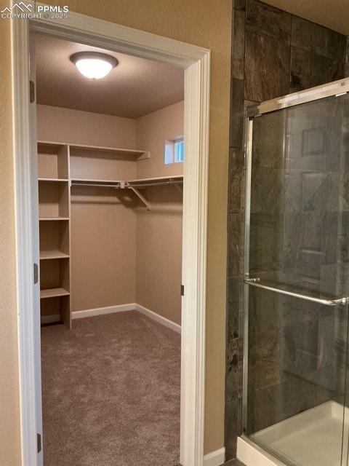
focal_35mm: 29
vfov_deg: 61.7
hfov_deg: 48.2
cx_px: 174
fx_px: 390
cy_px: 233
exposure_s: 1/50
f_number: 1.8
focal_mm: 3
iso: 250
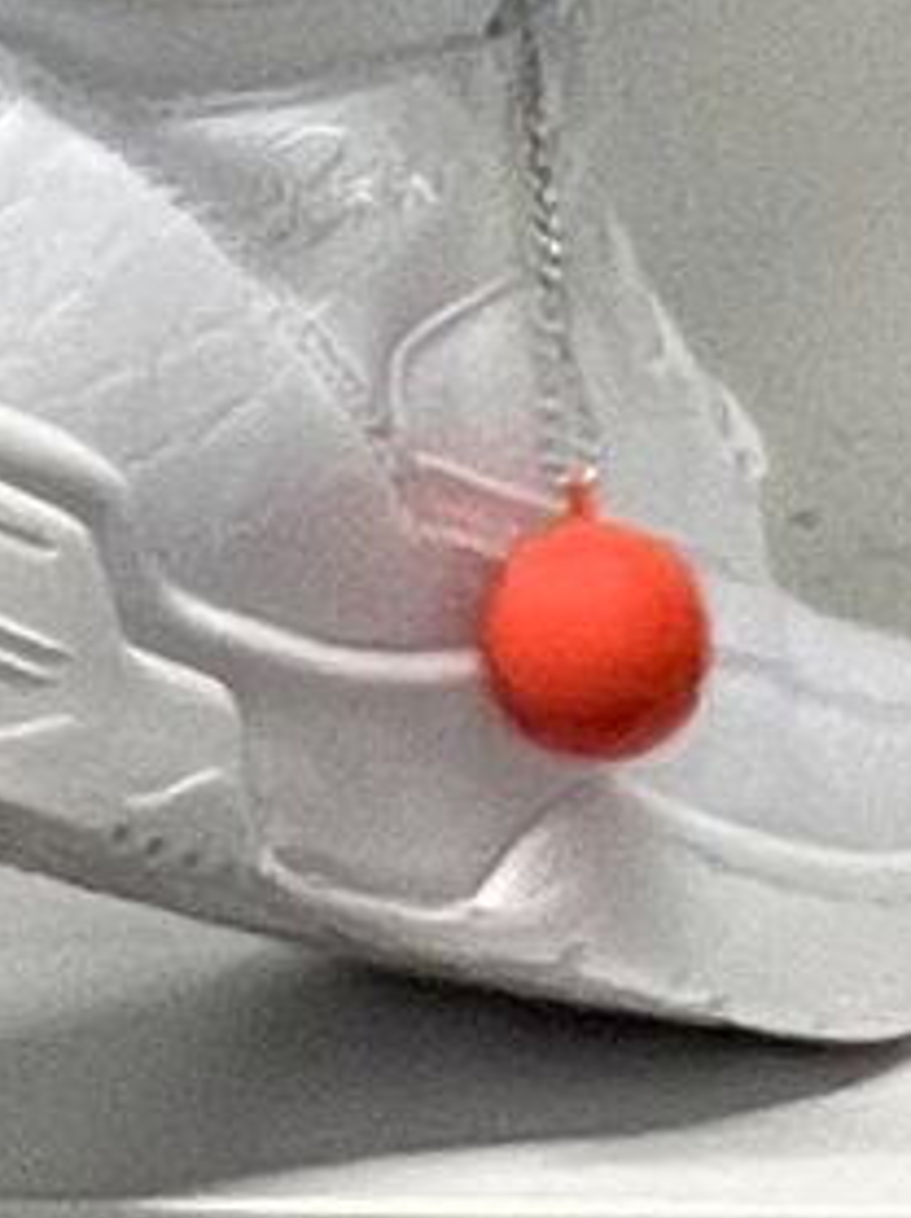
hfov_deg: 9.8
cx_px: -661
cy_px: -278
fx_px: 5061
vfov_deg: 13.3
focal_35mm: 144
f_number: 2.2
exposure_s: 1/50
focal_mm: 2.71
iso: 64
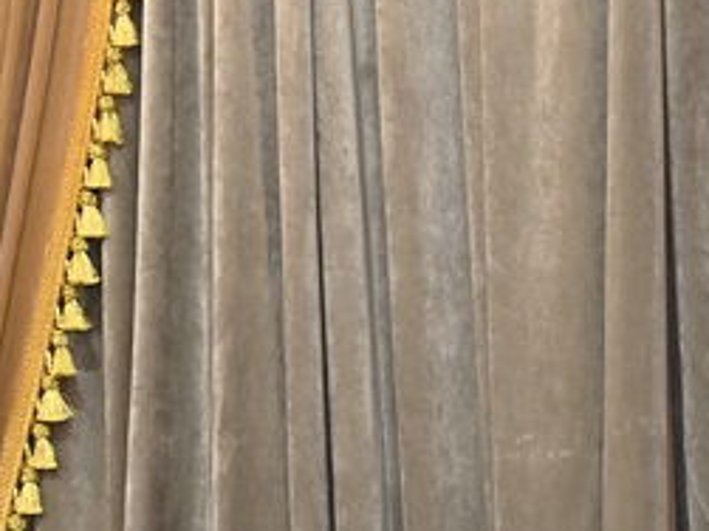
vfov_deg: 6.1
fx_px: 4934
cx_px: 1590
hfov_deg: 7.7
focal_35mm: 241
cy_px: 802
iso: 1250
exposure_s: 1/160
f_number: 7.1
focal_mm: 45
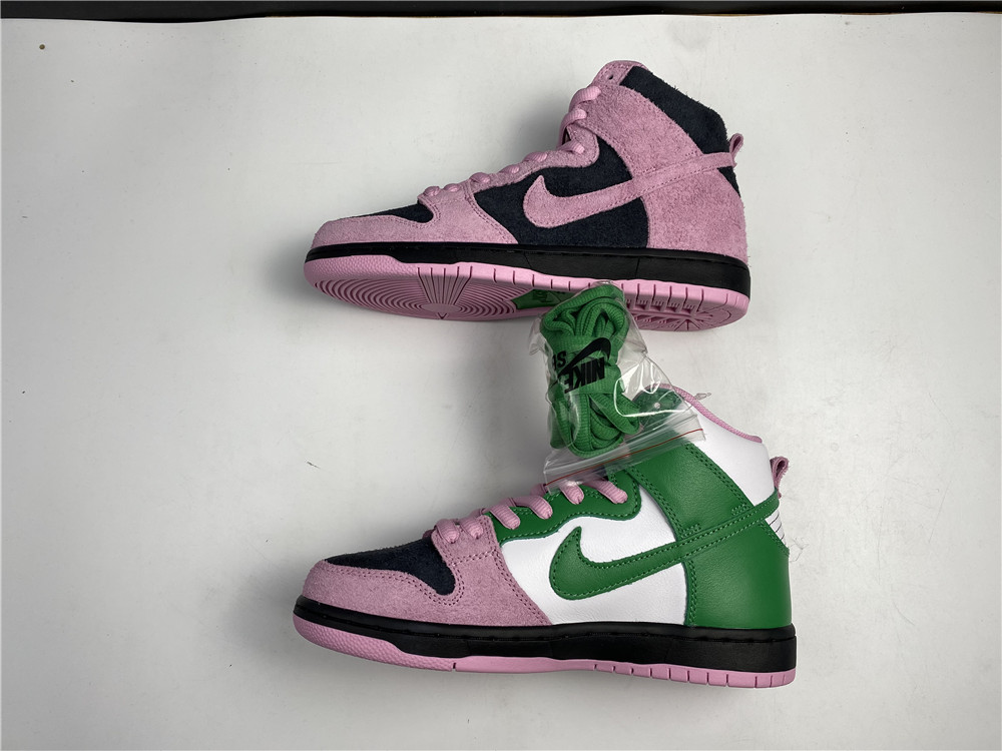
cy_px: 376
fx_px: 753
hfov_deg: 67.3
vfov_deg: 53.1
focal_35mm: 26
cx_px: 501
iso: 32
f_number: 1.8
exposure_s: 1/100
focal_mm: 4.25
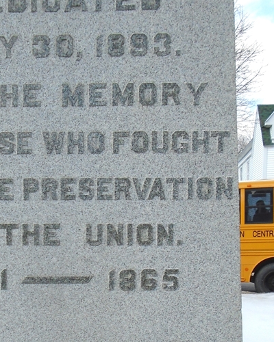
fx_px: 527
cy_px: 288
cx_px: 68
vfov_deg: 34.5
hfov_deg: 28.7
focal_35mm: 52
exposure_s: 1/1000
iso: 100
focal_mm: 4.6
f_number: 3.2
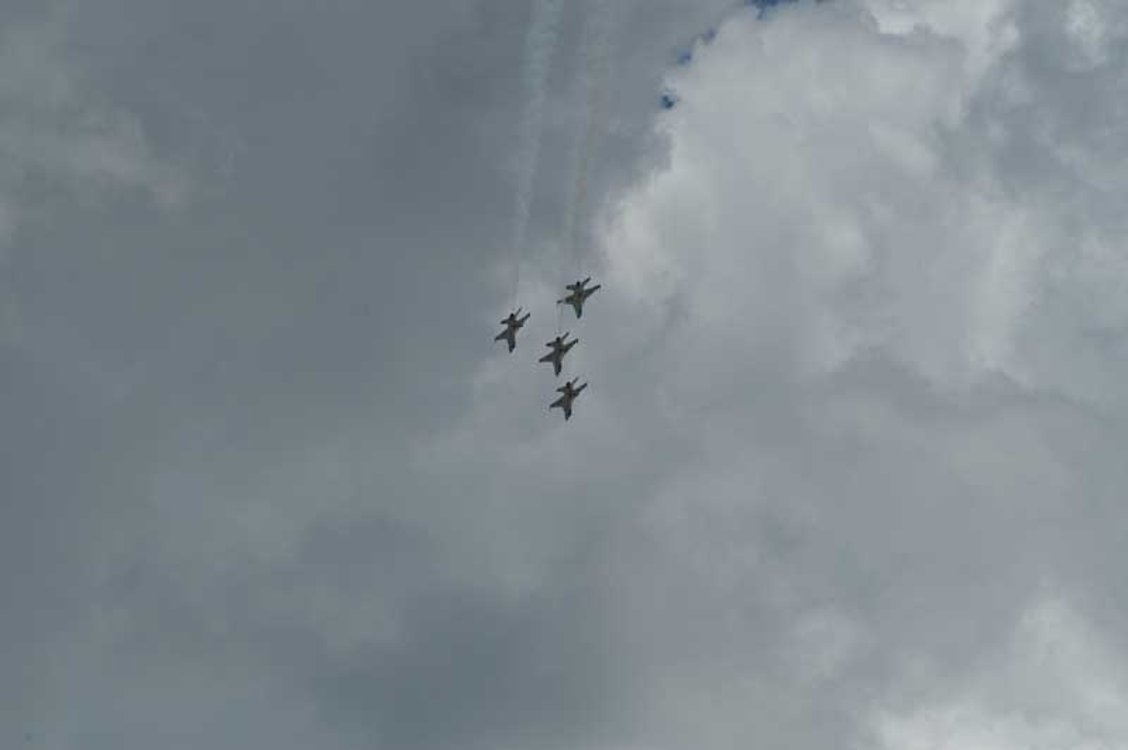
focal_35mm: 232
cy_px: 375
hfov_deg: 8.9
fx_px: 7279
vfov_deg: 5.9
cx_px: 564
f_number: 9
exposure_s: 1/1250
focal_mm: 155
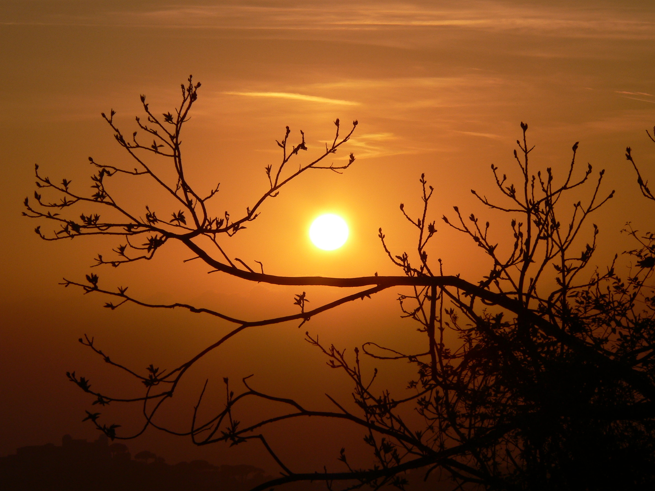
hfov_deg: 9.7
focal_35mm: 204
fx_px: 3860
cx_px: 326
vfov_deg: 7.3
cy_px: 246
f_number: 6.5
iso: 80
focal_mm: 33.9
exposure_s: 1/1000
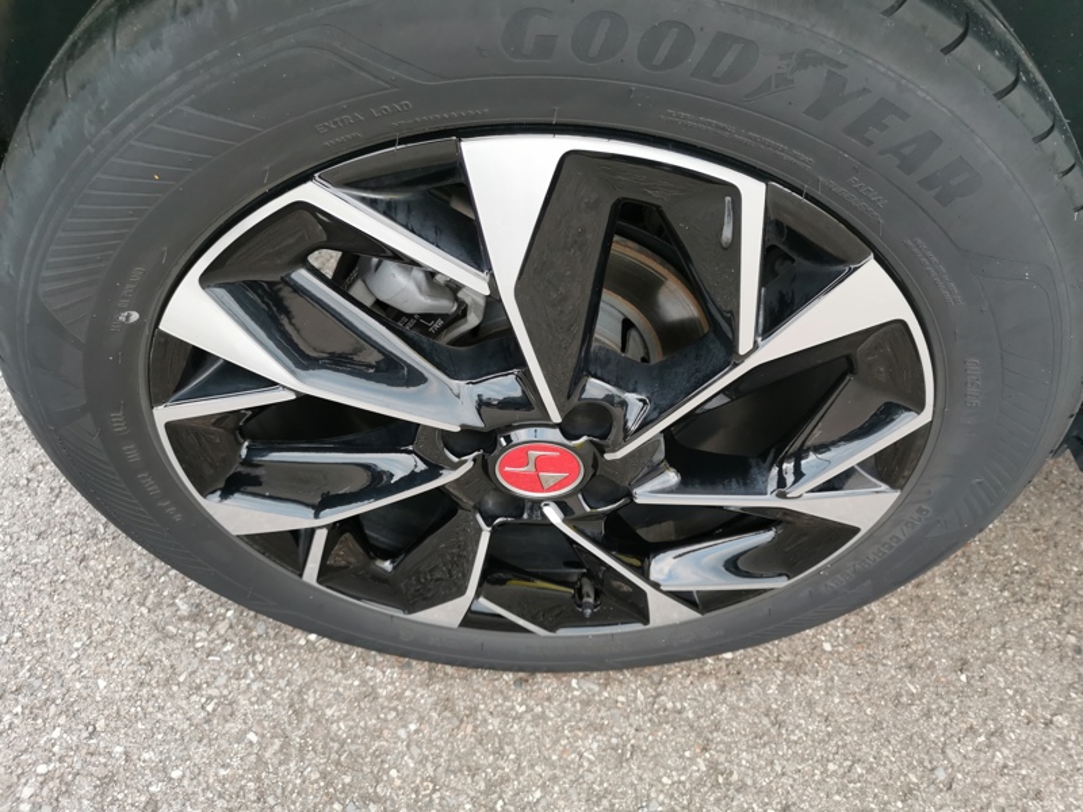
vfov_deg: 51.4
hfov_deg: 65.3
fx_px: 845
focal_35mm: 27
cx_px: 542
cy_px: 406
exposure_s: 1/100
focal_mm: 5.58
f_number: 1.8
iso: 160
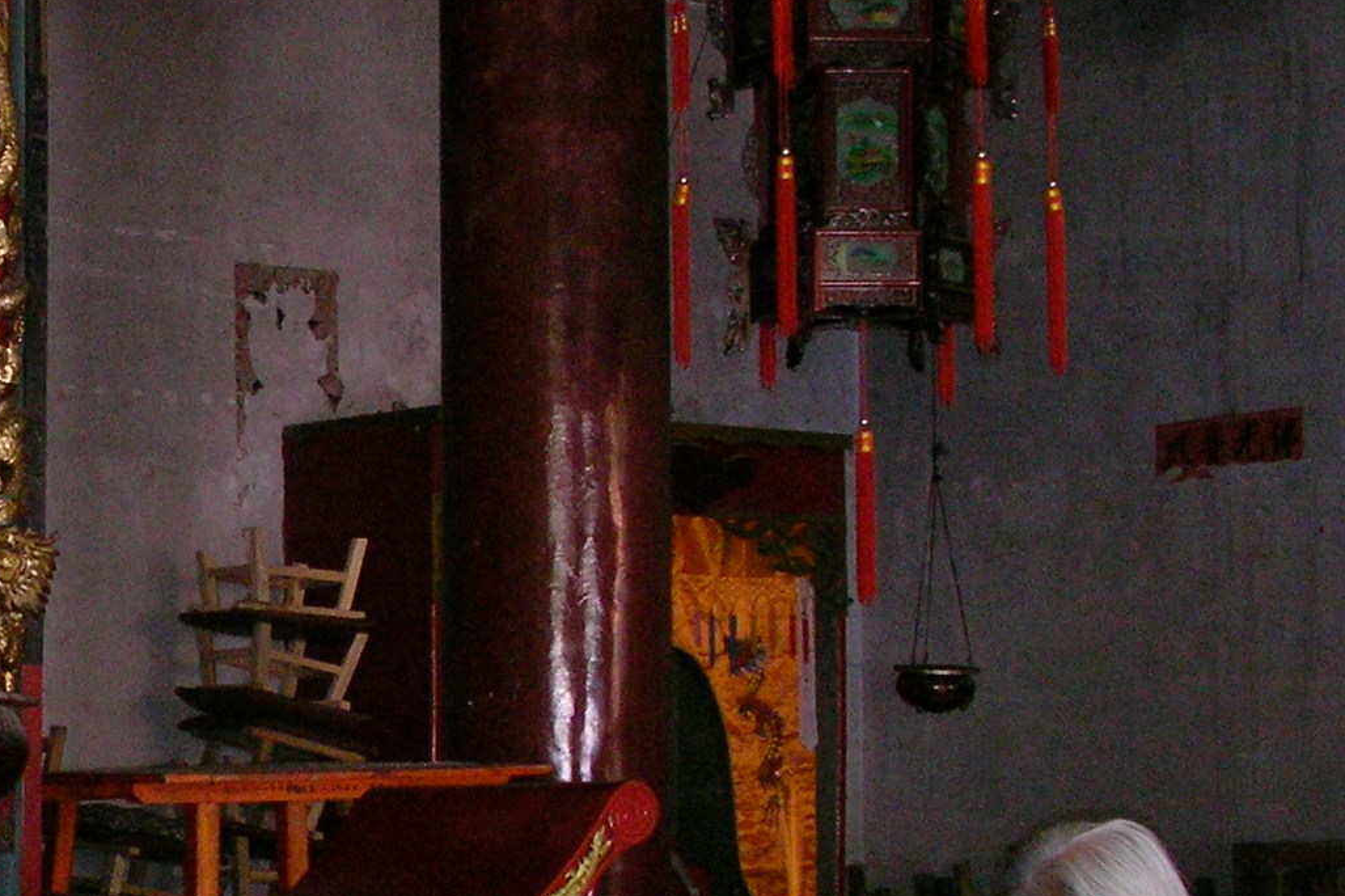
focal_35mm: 88
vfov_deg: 15.5
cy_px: 453
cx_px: 16
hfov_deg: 22.3
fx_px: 3287
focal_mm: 5.8
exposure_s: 1/30
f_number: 3.5
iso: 200
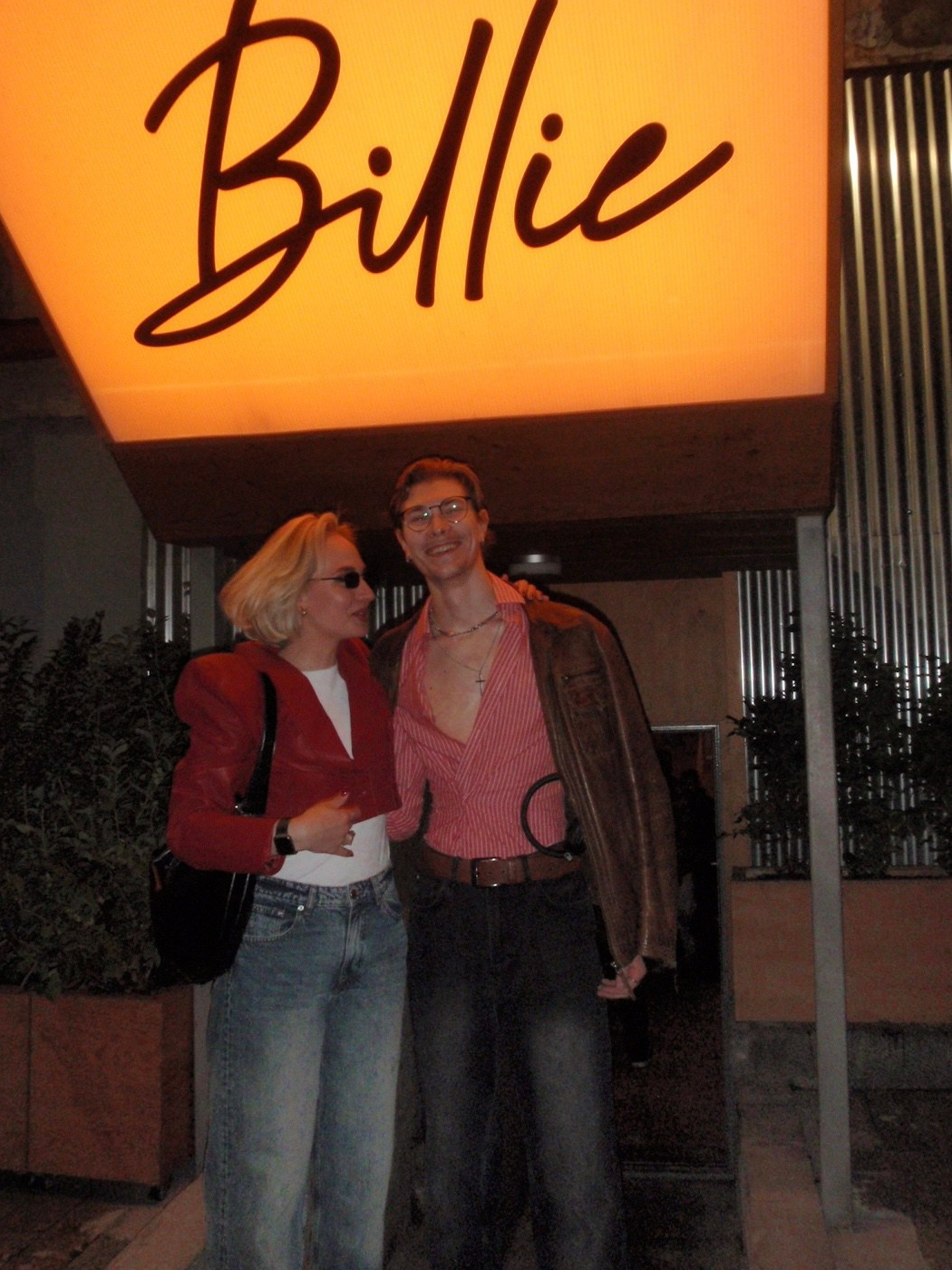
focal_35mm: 32
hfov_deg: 44.1
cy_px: 562
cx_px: 521
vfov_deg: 56.7
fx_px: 1173
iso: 200
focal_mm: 5
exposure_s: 1/30
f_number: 3.5
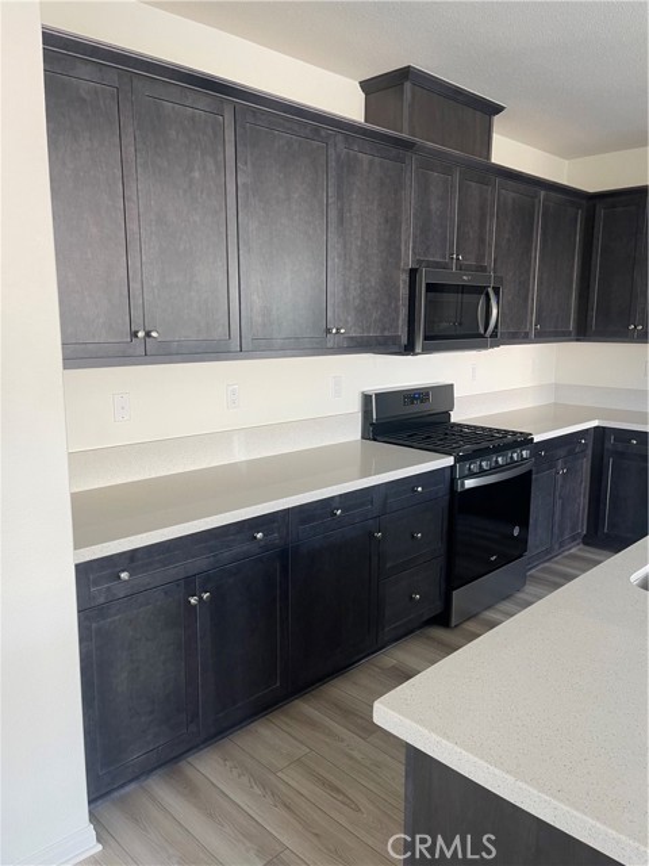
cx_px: 324
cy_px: 433
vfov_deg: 67.3
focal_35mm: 26
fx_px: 650
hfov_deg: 53.1
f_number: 1.6
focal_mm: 5.1
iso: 80
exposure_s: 1/60
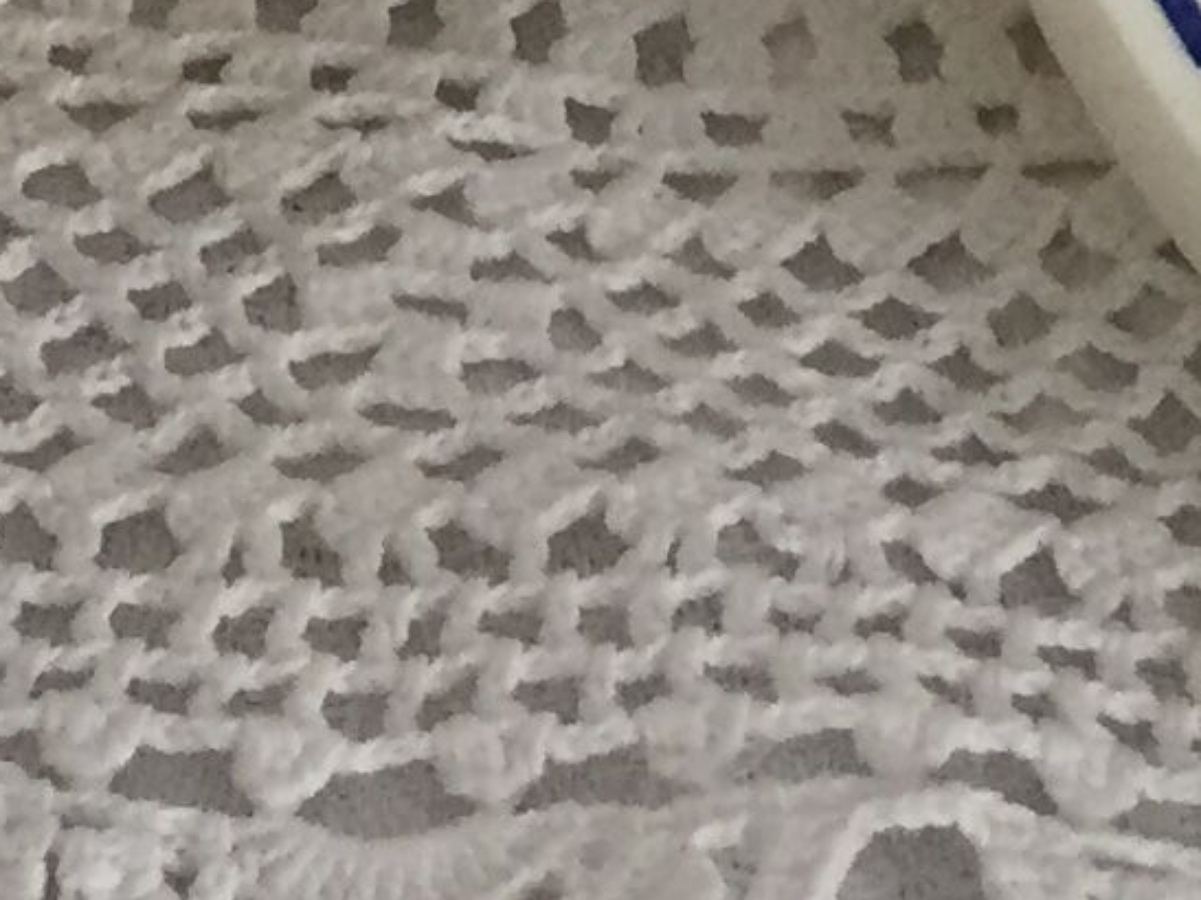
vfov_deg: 8.0
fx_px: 6001
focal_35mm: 173
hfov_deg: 11.4
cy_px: -1223
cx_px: 973
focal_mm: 4.15
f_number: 2.2
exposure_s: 1/33
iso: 125
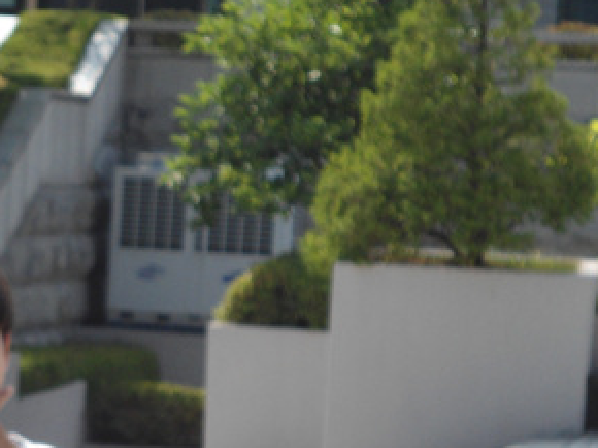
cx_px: -70
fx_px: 3003
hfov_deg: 11.2
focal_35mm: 174
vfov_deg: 8.5
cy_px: 392
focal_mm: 11.2
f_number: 4.2
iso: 80
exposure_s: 1/400
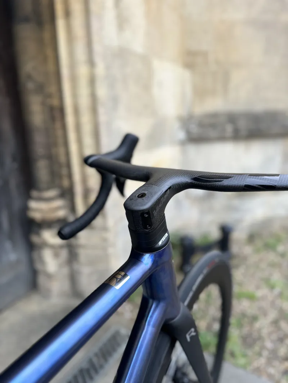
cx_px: 144
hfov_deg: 56.8
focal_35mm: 24
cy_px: 192
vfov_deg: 71.6
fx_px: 266
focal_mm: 6.86
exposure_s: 1/121
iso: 64
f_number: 1.78
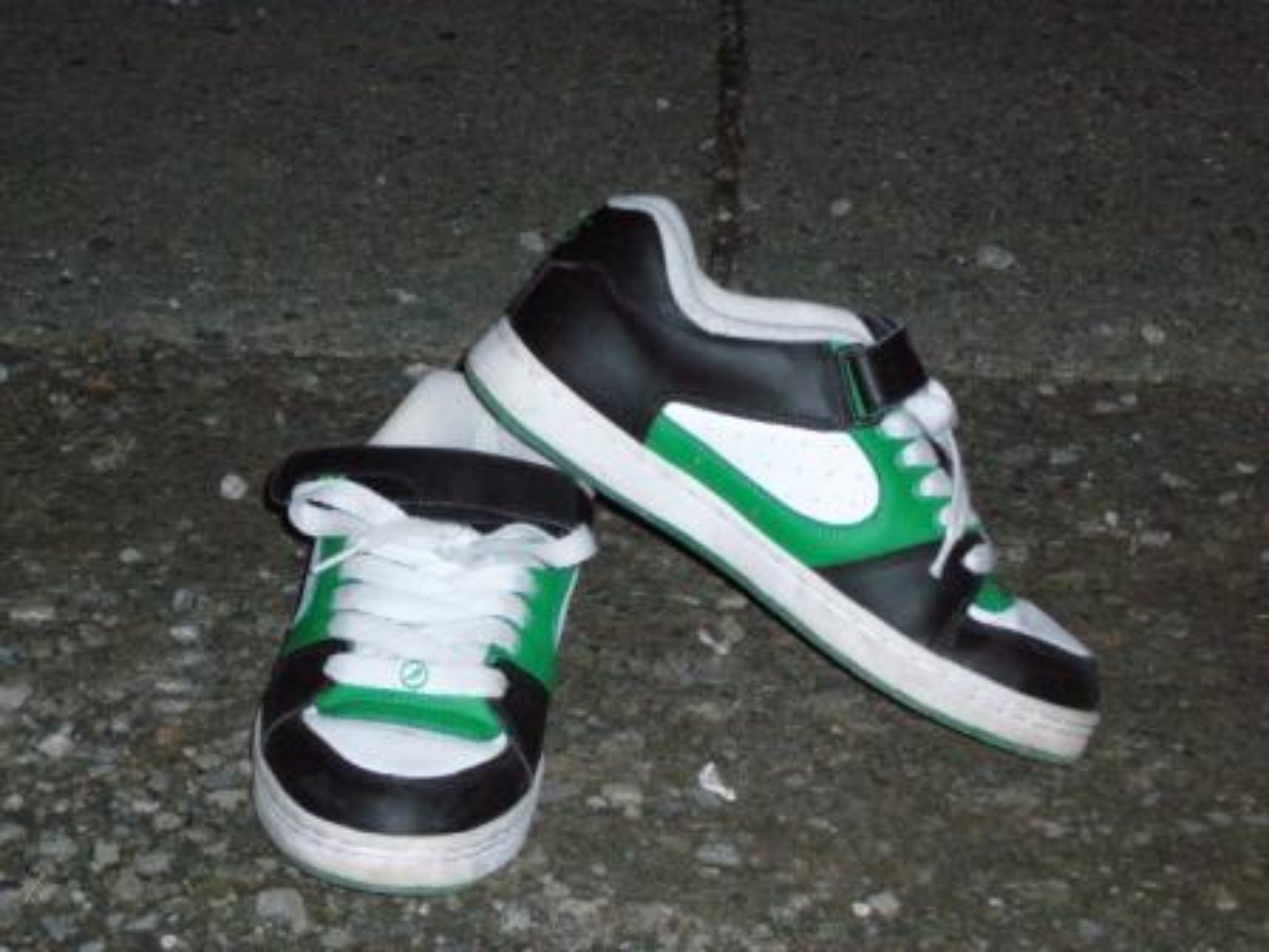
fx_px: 3739
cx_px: 634
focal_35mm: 102
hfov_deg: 19.3
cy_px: 476
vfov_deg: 14.5
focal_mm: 16.8
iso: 400
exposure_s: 1/30
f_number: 5.6
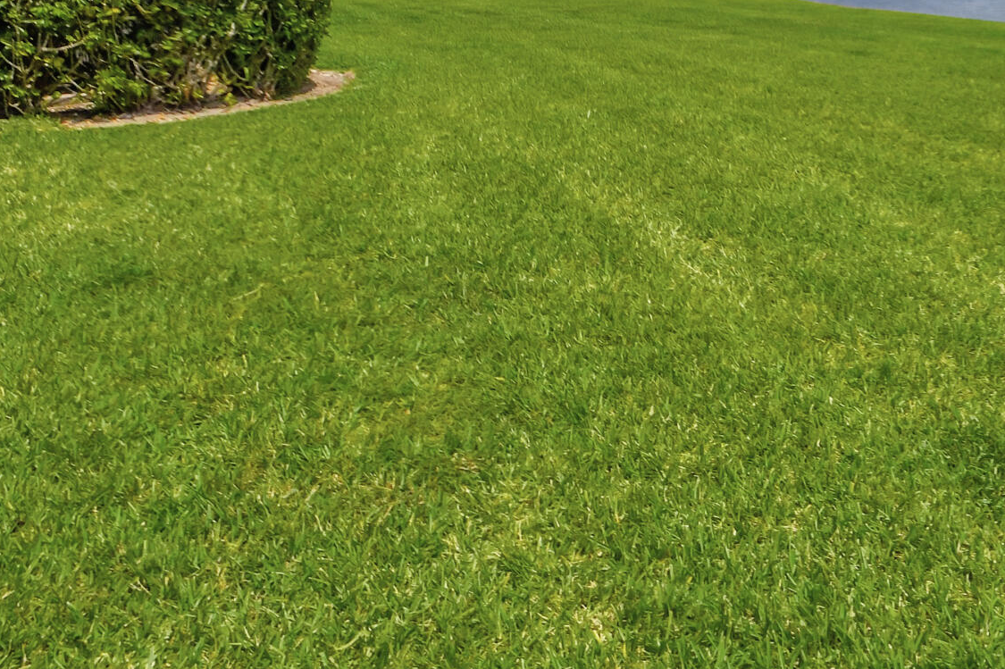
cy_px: -153
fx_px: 1116
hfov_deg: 42.2
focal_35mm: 40
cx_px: 994
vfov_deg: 28.6
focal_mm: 10
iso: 400
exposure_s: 1/2500
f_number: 8
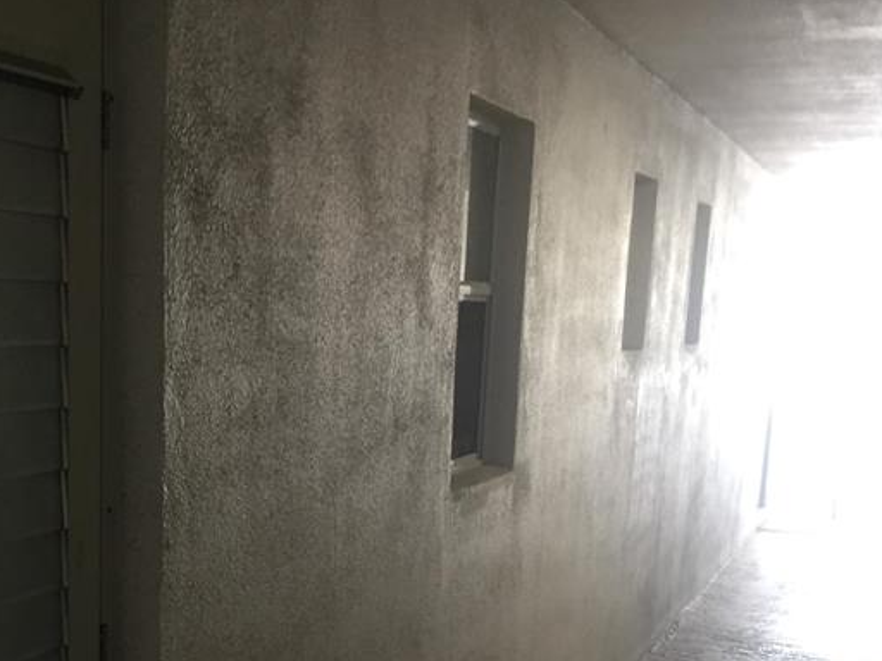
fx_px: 1478
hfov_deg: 32.7
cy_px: 623
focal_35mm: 58
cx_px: 238
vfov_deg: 24.3
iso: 100
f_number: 2.2
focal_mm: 4.15
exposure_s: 1/30
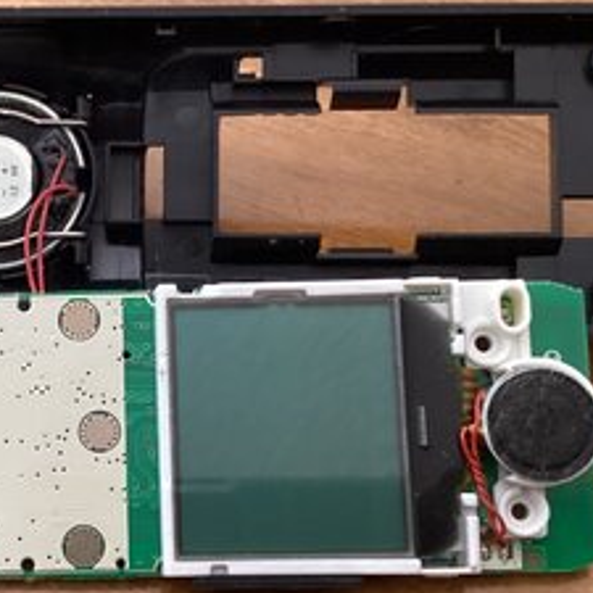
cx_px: 45
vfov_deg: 24.0
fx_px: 1395
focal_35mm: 72
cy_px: 319
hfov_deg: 23.3
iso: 400
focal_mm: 3.3
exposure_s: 1/33
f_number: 2.4
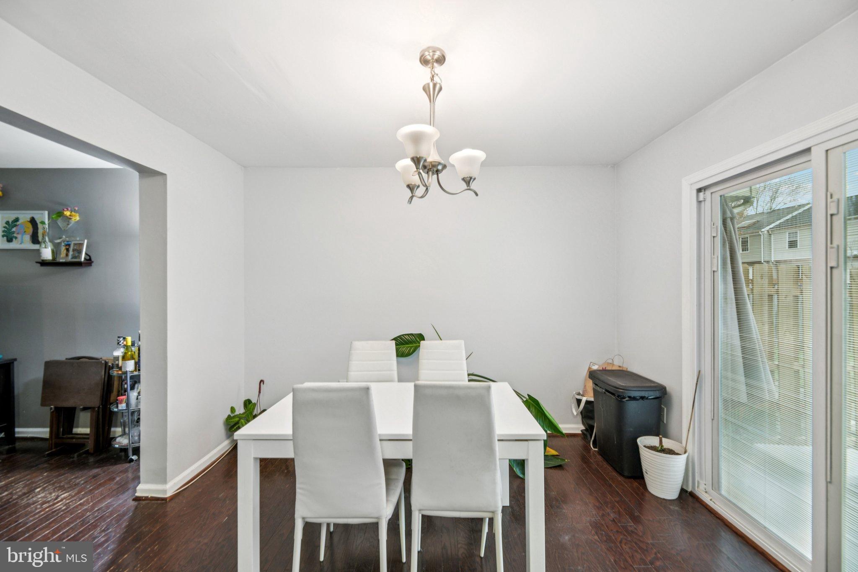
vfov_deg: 81.2
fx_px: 334
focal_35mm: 14
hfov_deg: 104.3
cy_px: 286
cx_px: 429
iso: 320
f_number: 8
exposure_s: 1/15
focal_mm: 14
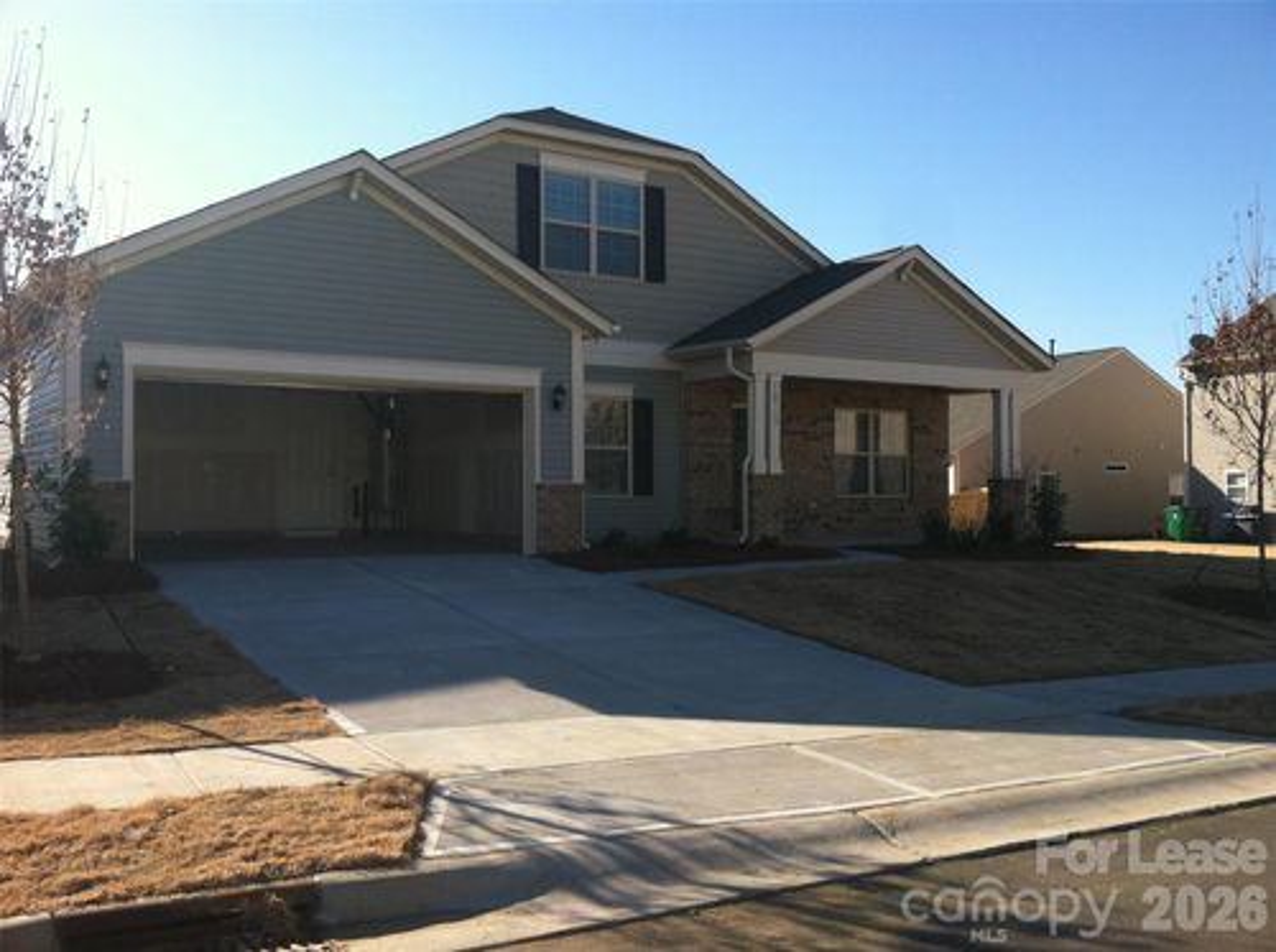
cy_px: 476
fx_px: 1288
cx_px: 638
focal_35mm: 35
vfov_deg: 40.6
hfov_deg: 52.7
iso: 80
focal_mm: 3.85
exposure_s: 1/714
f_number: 2.8
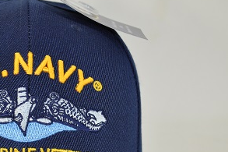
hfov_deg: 25.0
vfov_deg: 16.9
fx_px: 500
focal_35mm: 79
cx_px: 28
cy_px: 155
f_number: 4.5
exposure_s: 1/200
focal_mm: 24
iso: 200
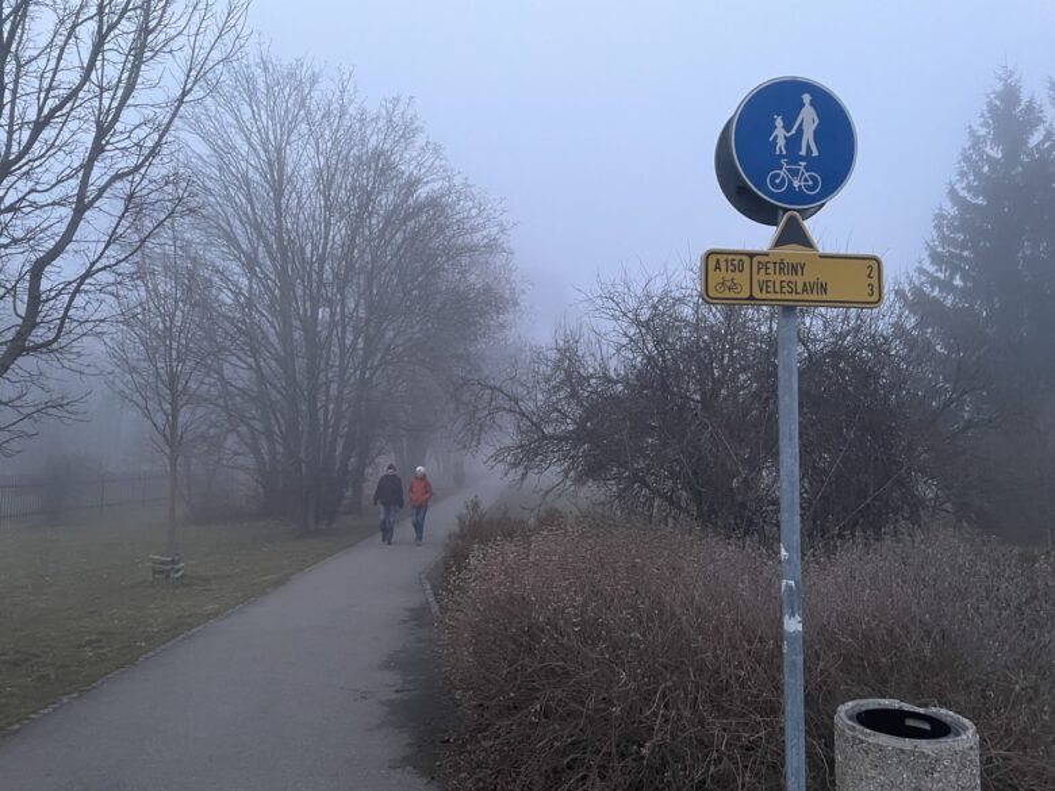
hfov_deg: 67.3
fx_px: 792
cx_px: 528
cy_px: 396
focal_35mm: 26
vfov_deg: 53.1
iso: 500
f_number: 1.6
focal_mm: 4.2
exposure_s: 1/54
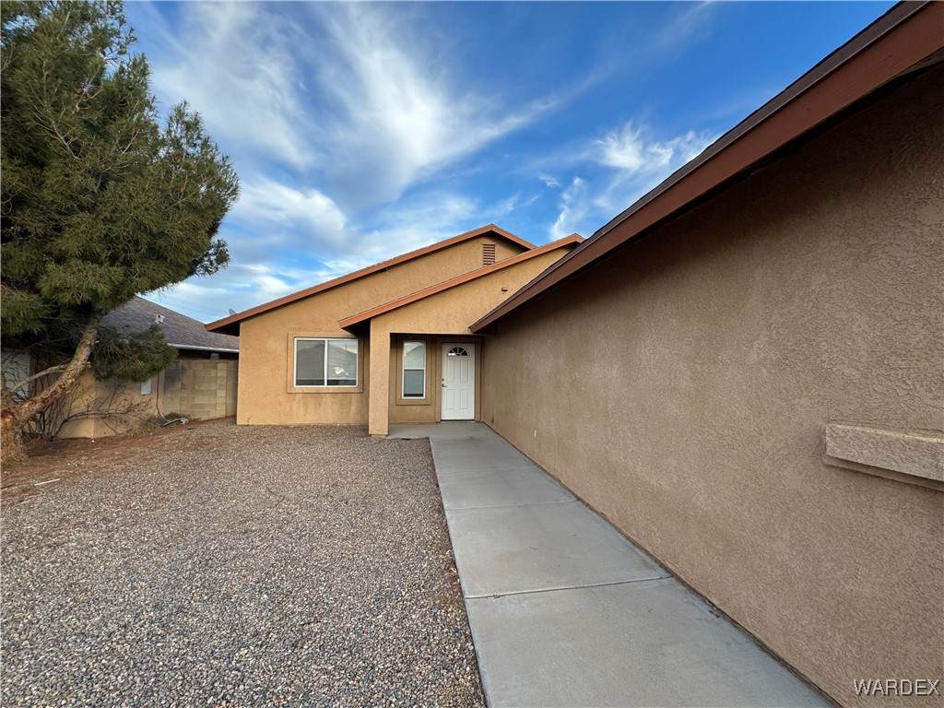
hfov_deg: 102.1
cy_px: 354
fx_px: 382
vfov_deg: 85.7
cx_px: 472
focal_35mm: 14
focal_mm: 2.22
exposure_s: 1/283
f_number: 2.2
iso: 40
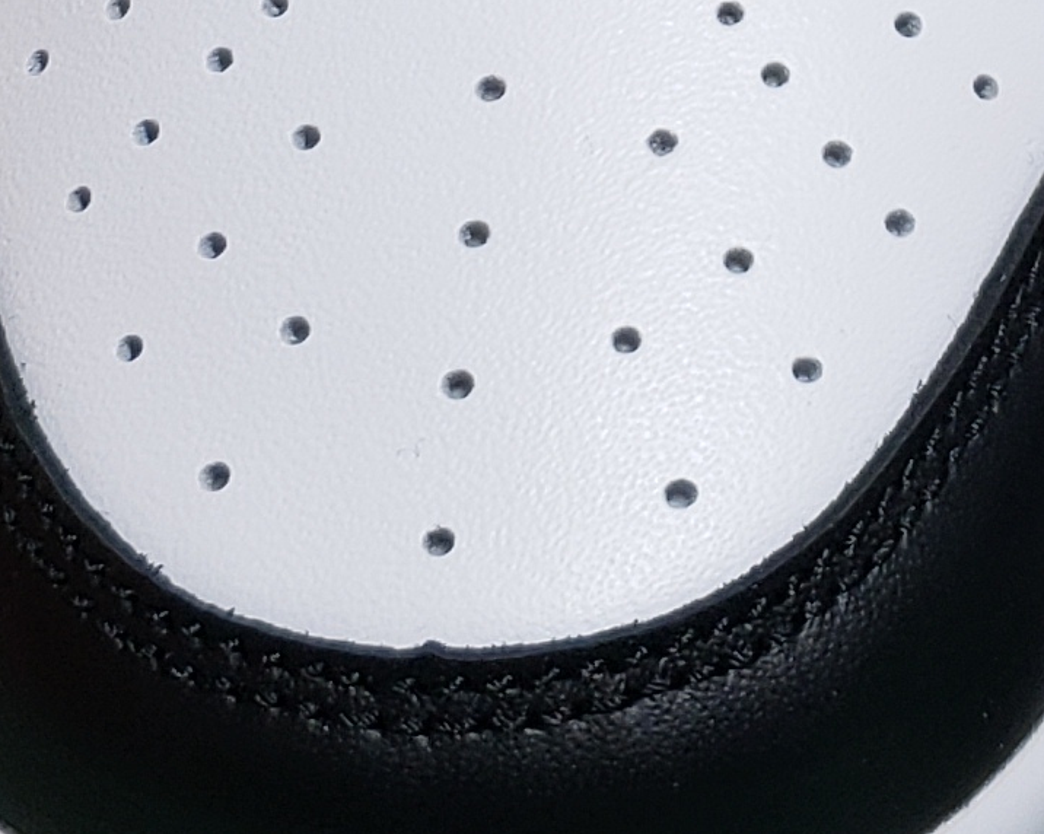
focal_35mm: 143
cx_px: 837
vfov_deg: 10.3
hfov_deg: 13.4
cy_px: -510
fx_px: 4416
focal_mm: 4.3
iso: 50
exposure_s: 1/419
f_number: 1.5
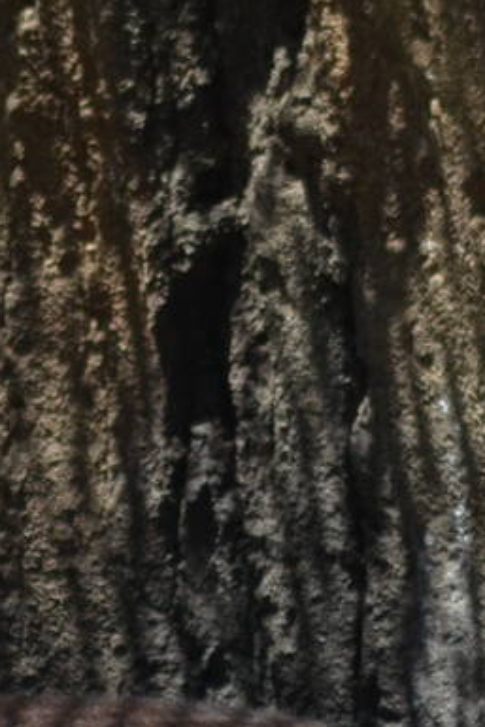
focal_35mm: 1867
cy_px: 772
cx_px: 387
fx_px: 37692
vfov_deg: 1.1
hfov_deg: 0.7
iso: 400
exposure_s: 1/1000
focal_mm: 300
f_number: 5.6
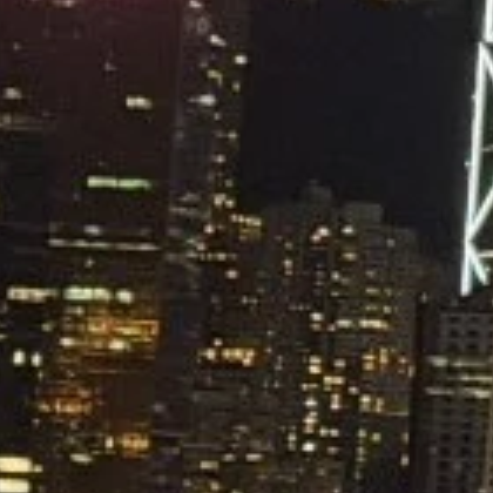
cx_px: 2071
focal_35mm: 364
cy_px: -67
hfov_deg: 4.4
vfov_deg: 4.8
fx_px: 5865
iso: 500
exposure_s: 1/25
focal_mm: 6.76
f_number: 1.78
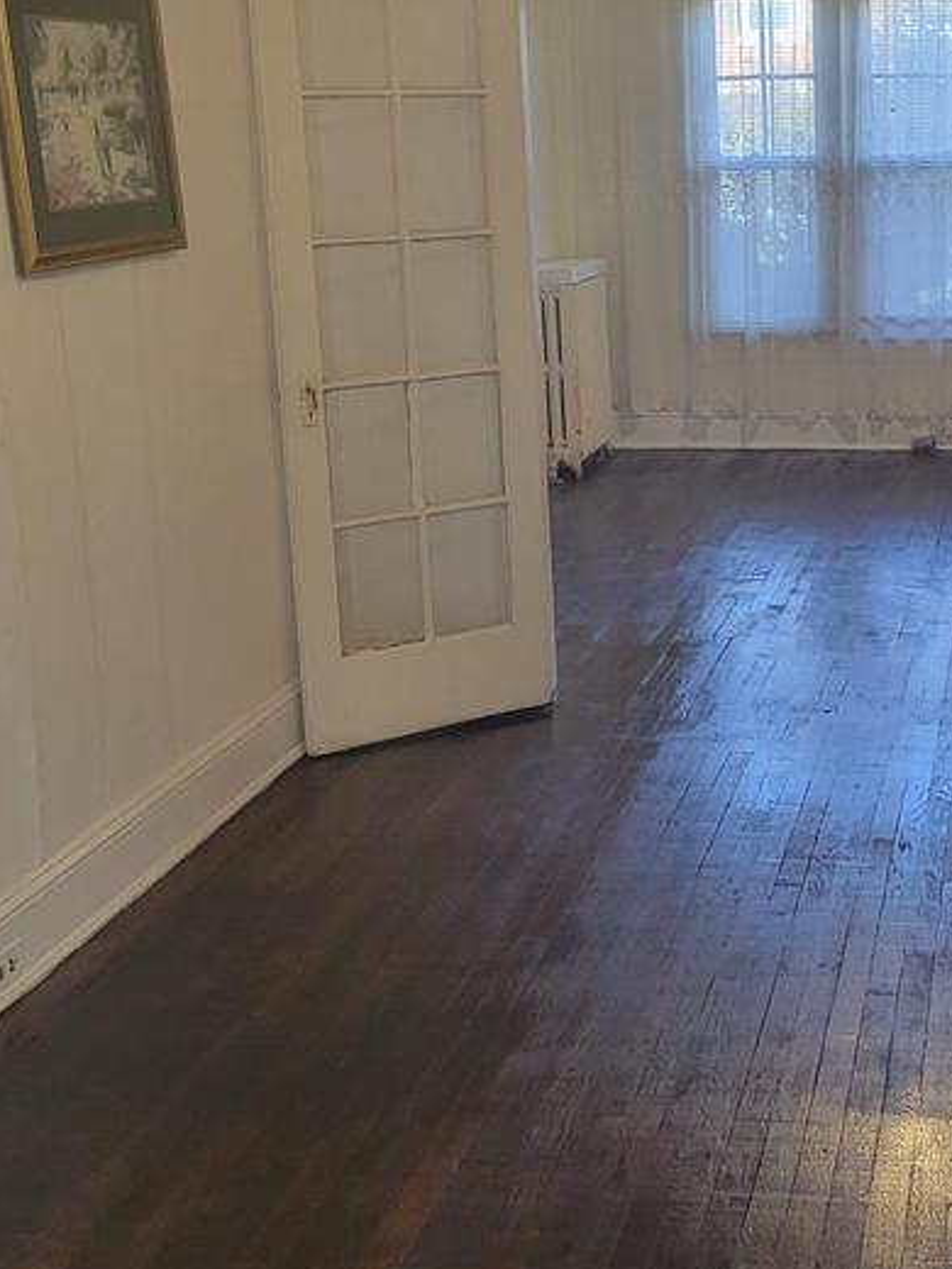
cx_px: 747
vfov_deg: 35.5
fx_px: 1980
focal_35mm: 54
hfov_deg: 26.6
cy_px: 573
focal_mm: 5.4
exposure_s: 1/120
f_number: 1.8
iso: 320
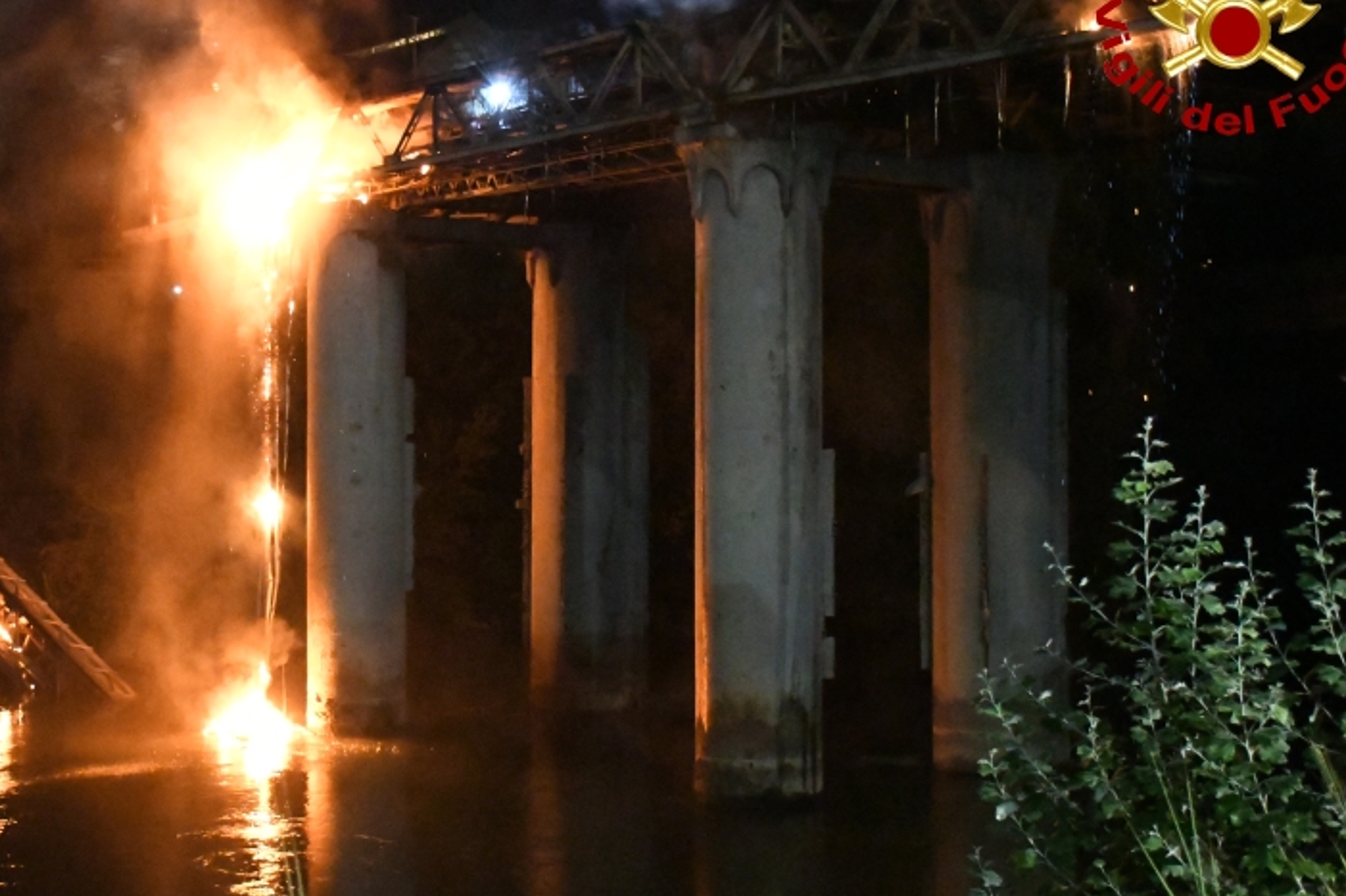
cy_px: 420
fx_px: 2131
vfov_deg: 23.8
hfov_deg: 34.8
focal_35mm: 57
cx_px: 470
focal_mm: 26
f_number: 4.5
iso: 25600
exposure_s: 1/50
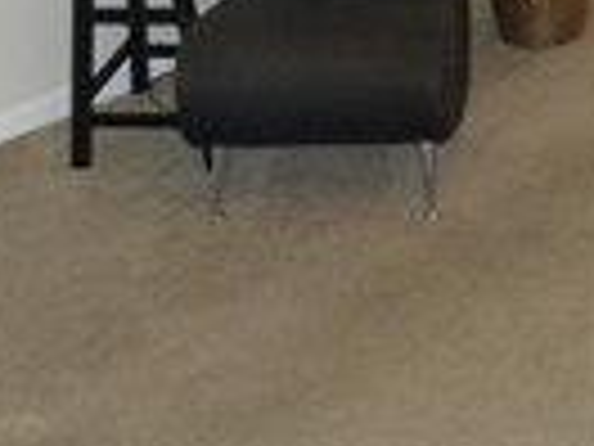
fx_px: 1819
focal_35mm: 106
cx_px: 810
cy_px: -119
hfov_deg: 17.2
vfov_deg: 13.5
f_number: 3.5
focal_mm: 5
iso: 320
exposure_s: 1/30
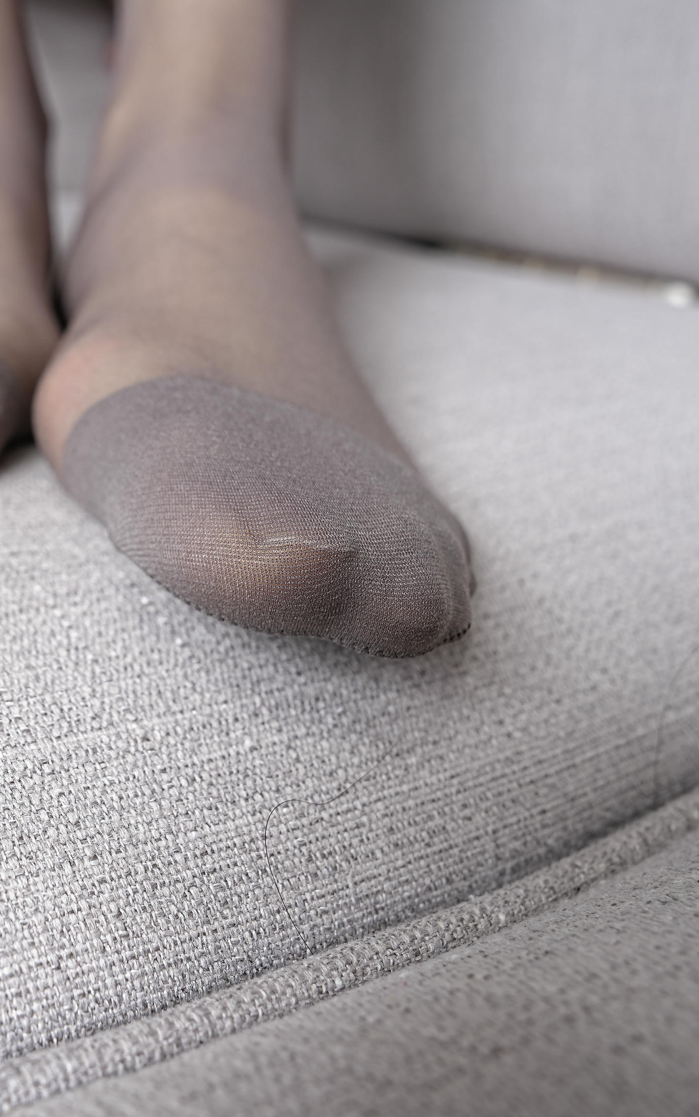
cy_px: 557
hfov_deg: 32.1
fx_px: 1127
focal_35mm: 37
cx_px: 21
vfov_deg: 52.7
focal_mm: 24
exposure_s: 1/125
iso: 100
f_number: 7.1
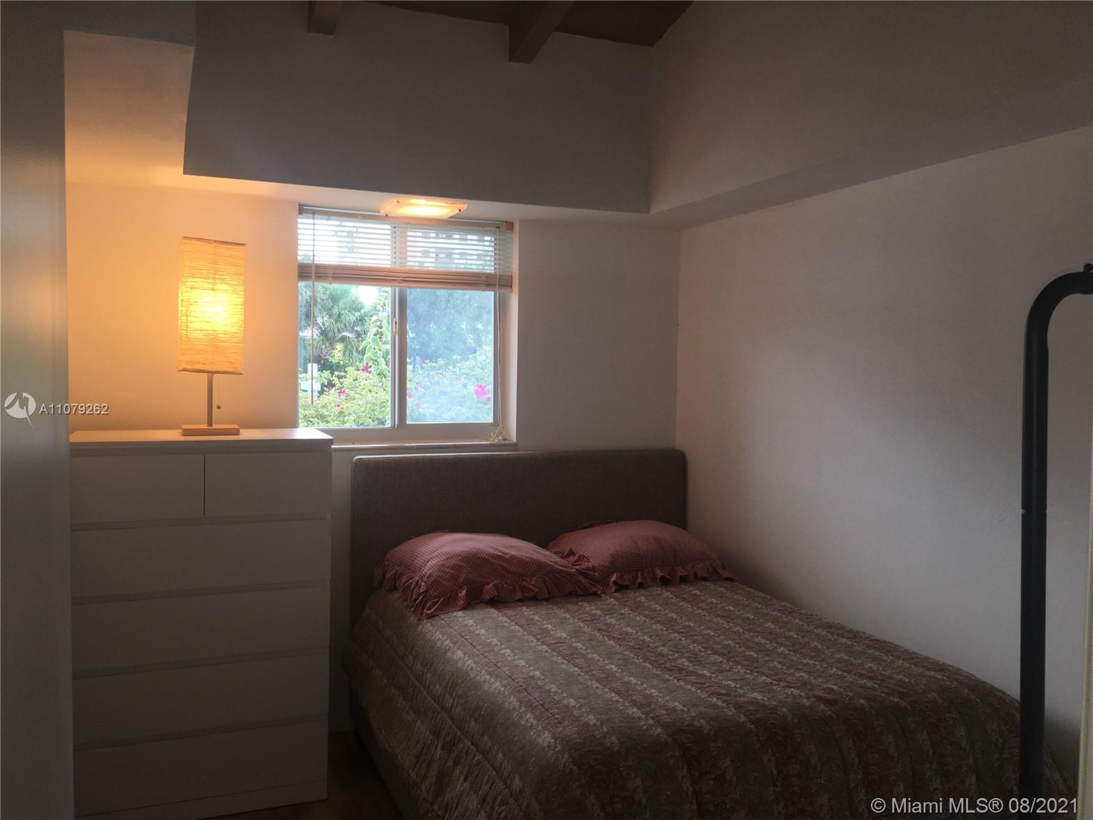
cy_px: 410
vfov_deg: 48.2
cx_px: 546
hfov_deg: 61.7
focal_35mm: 29
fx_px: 916
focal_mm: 4.15
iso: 25
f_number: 2.2
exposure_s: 1/49
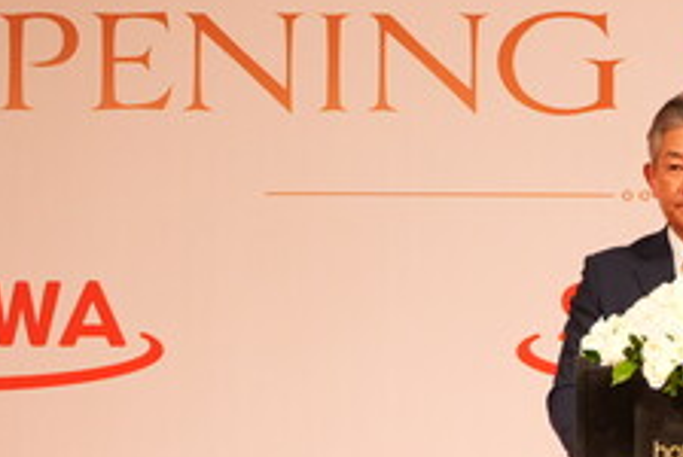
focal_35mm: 398
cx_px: 741
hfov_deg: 5.2
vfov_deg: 3.5
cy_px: 369
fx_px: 7561
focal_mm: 124
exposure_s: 1/160
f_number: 2.8
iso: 640
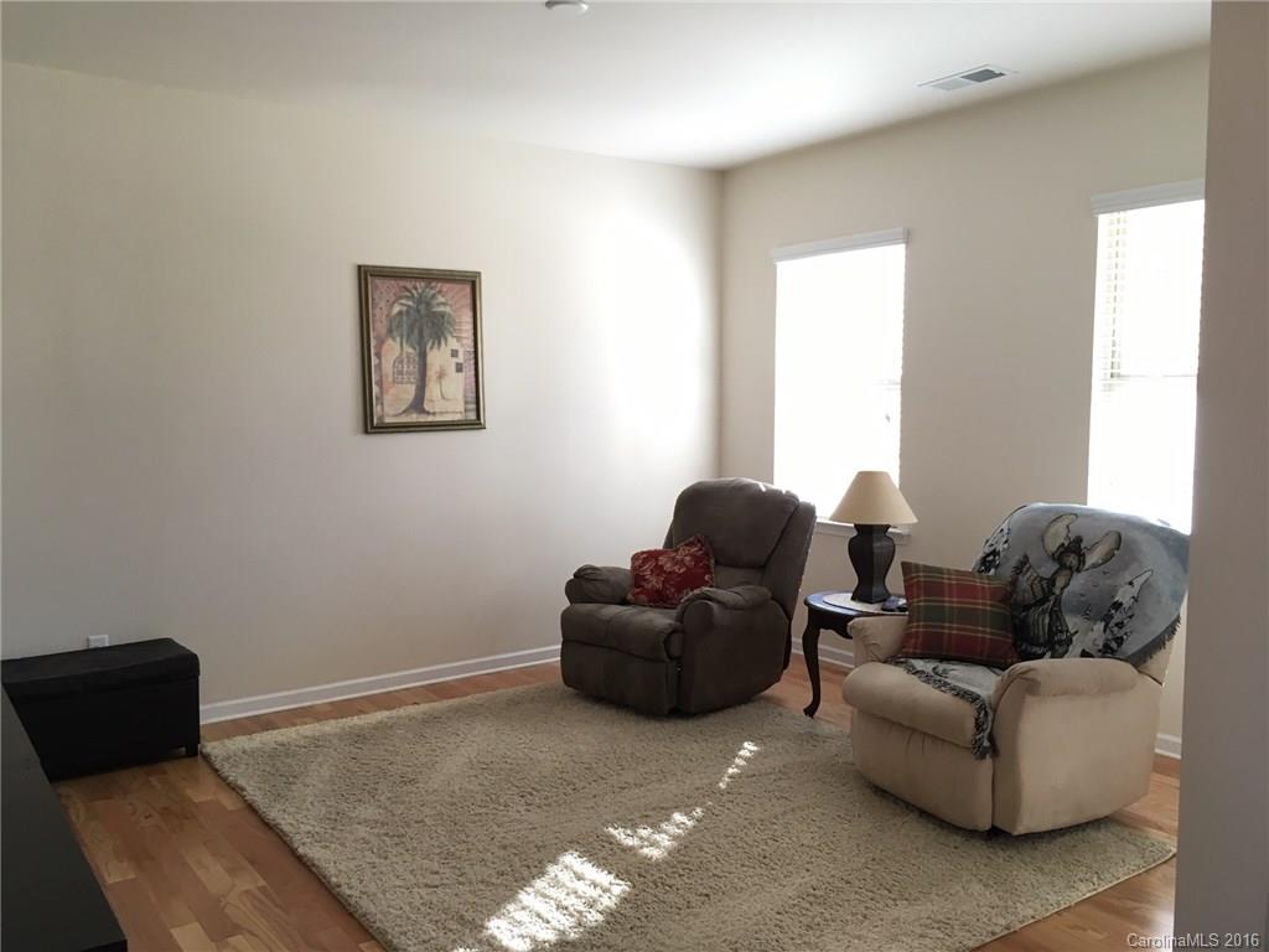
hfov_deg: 61.7
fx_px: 1063
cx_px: 634
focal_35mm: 29
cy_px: 476
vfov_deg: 48.2
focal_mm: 4.15
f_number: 2.2
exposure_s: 1/30
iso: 50
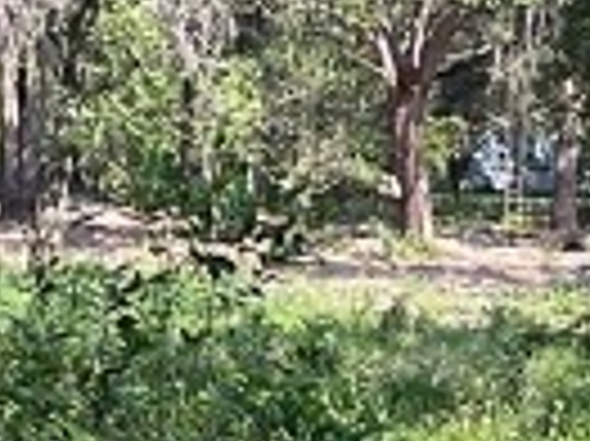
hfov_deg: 8.7
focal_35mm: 227
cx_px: 266
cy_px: 202
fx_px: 3865
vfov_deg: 6.5
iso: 16
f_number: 1.8
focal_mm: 3
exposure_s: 1/231
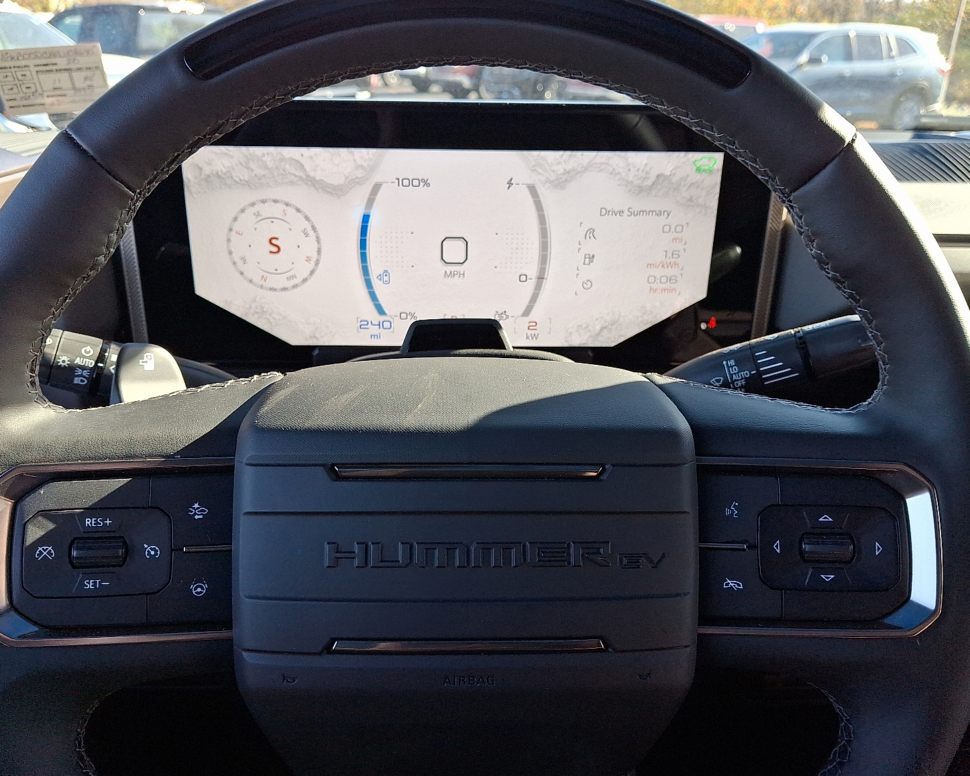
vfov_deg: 53.2
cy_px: 396
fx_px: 775
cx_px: 471
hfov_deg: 64.1
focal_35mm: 27
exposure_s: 1/156
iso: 25
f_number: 1.8
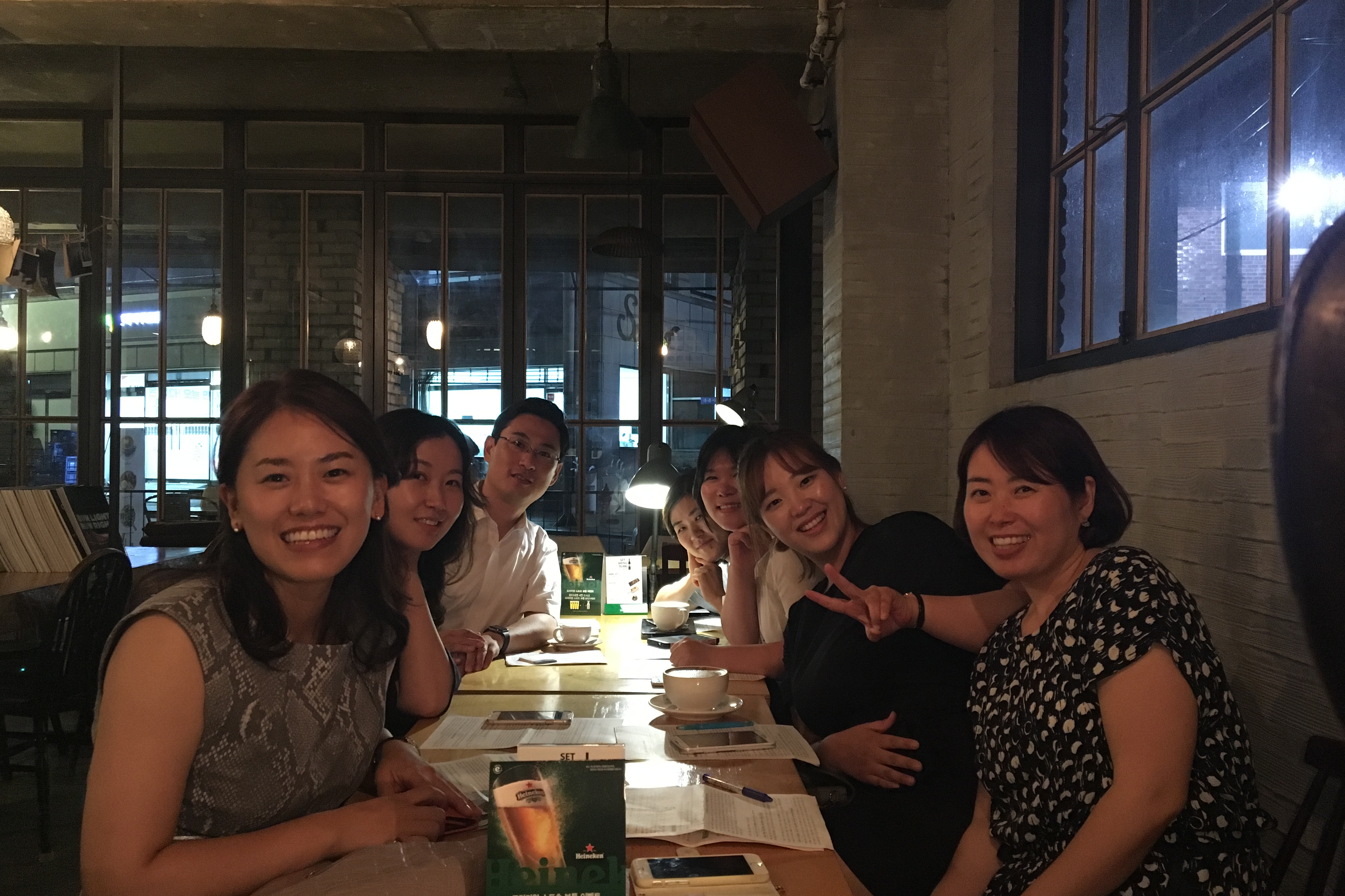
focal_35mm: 31
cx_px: 661
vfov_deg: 42.3
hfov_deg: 60.3
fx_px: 1158
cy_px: 436
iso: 500
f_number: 2.2
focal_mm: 4.15
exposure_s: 1/15
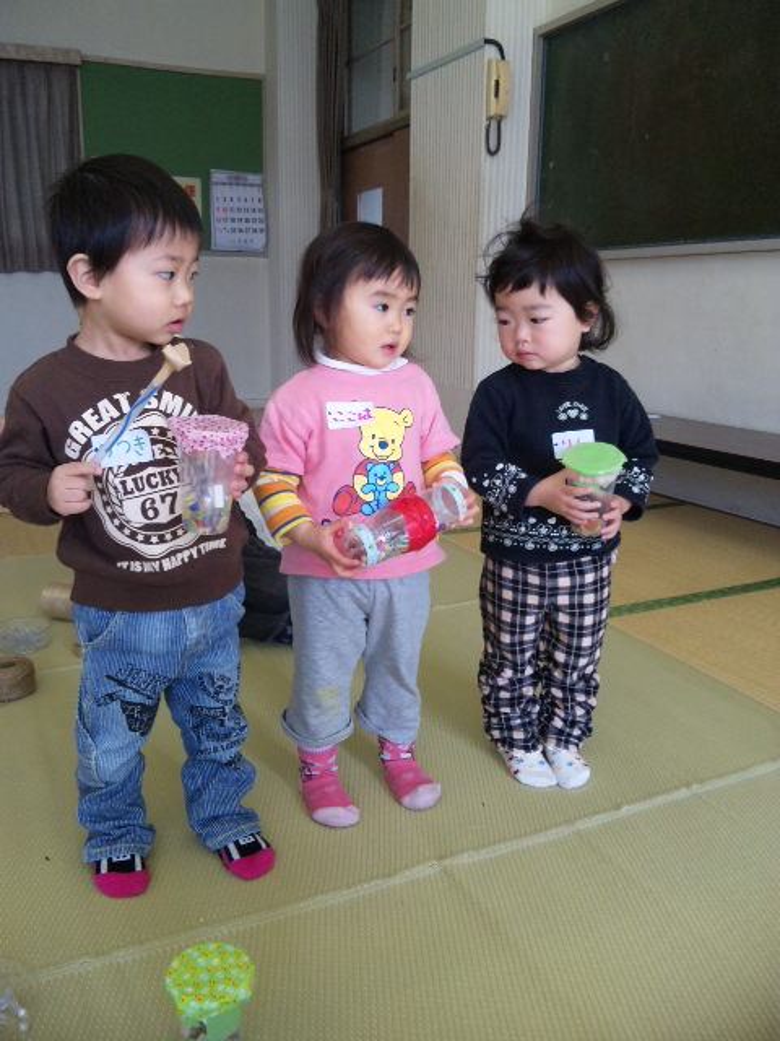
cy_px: 520
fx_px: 871
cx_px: 390
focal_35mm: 29
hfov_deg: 48.2
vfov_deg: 61.7
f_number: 2.8
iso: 124
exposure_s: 1/100
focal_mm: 4.82
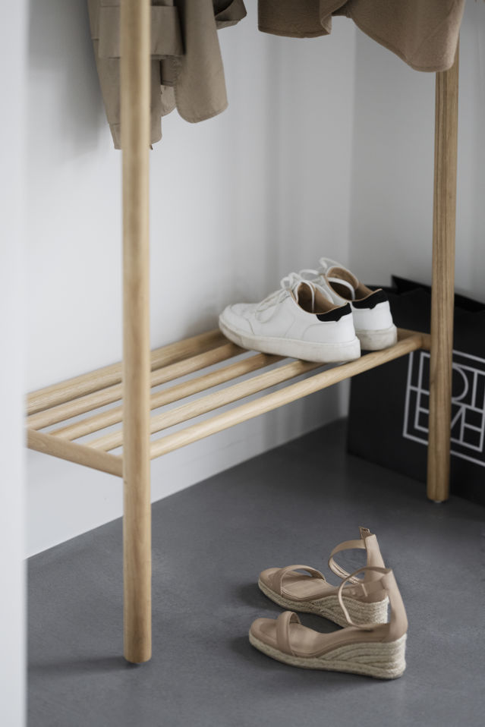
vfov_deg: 23.9
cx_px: 242
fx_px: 1717
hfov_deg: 16.1
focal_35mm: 85
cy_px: 364
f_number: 1.8
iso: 1250
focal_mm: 85
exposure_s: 1/50
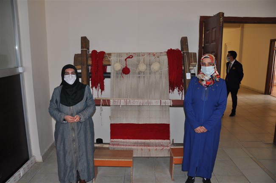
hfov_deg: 67.4
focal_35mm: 27
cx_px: 138
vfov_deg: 47.8
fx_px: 207
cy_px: 92
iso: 200
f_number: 3.5
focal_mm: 18
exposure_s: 1/60
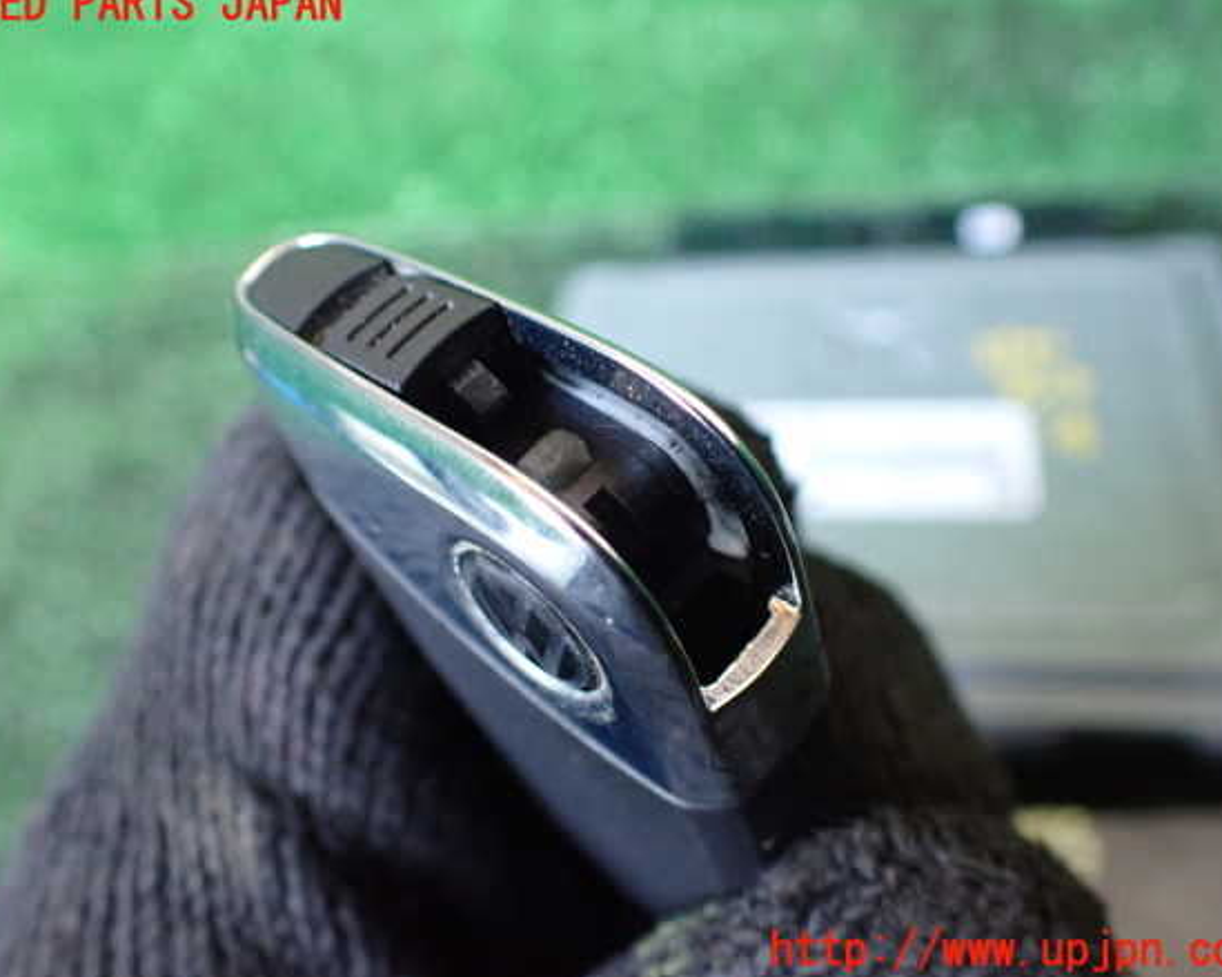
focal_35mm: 32
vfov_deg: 45.8
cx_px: 605
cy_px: 478
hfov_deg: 55.7
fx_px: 1157
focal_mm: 5.4
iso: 1000
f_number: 2.3
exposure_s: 1/30
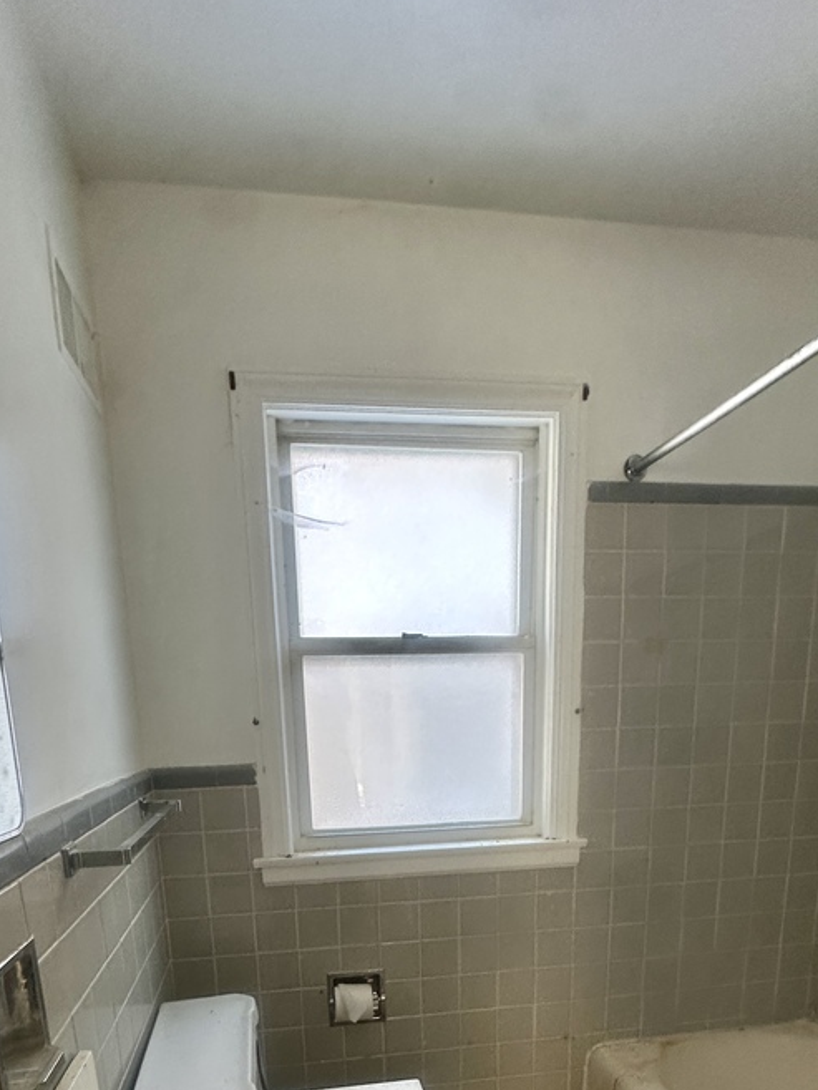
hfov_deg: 58.9
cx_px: 402
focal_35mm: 23
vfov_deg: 66.7
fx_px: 724
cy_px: 881
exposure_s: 1/99
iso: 200
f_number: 2.2
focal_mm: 2.22
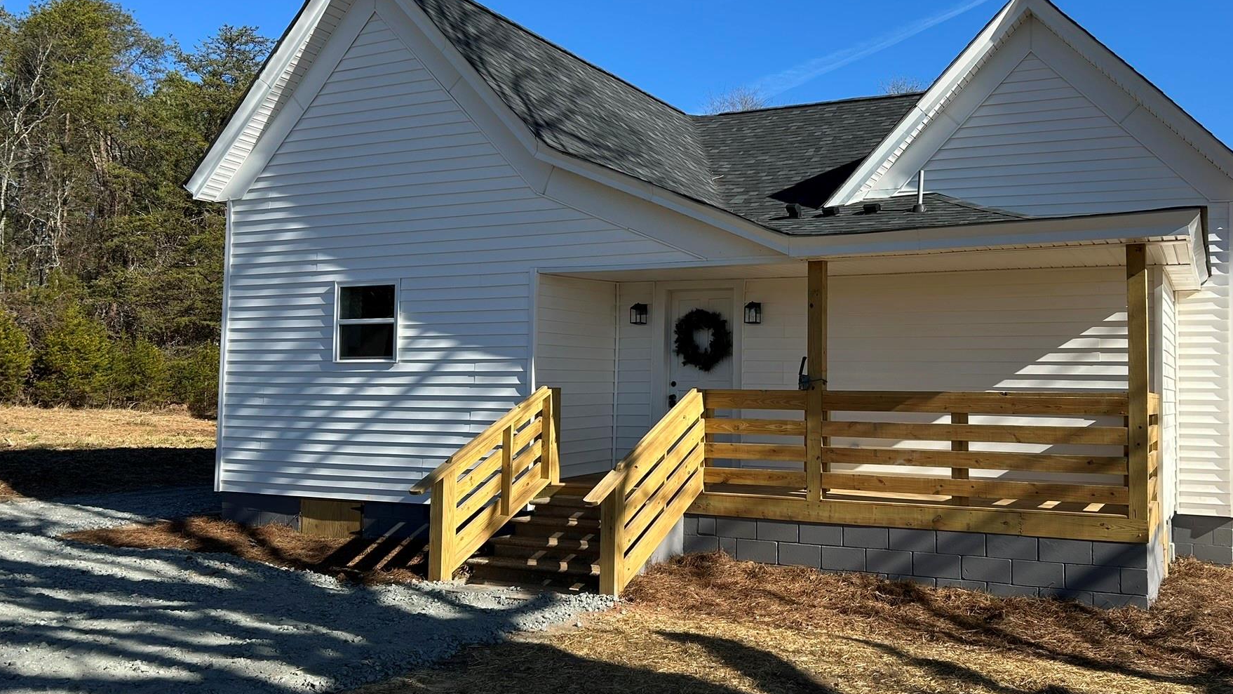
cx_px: 703
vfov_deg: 35.6
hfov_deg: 59.2
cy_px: 317
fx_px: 1079
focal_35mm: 33
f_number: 1.5
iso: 50
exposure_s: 1/2841
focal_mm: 5.7
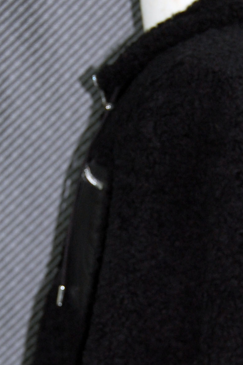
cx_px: 172
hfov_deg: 11.5
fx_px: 1200
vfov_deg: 17.3
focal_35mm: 118
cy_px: 256
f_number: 4.5
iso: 400
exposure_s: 1/60
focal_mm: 31
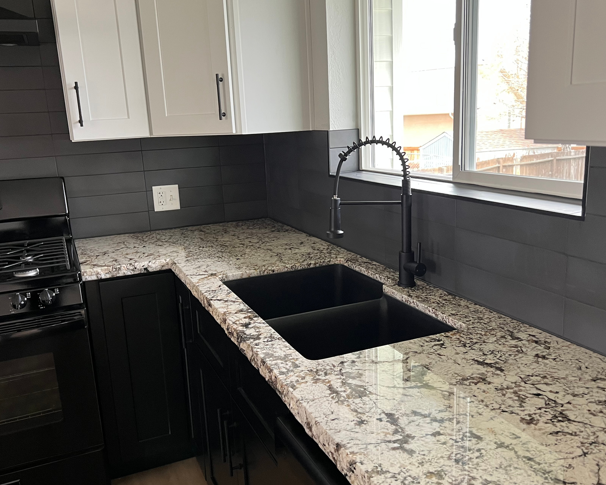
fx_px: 574
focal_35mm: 32
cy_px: 253
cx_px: 294
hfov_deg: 55.7
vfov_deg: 45.8
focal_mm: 5.7
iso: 160
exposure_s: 1/60
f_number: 1.5
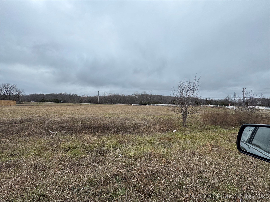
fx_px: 109
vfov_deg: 85.7
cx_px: 135
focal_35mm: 14
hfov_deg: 102.1
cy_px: 101
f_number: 2.2
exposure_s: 1/569
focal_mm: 2.22
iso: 40
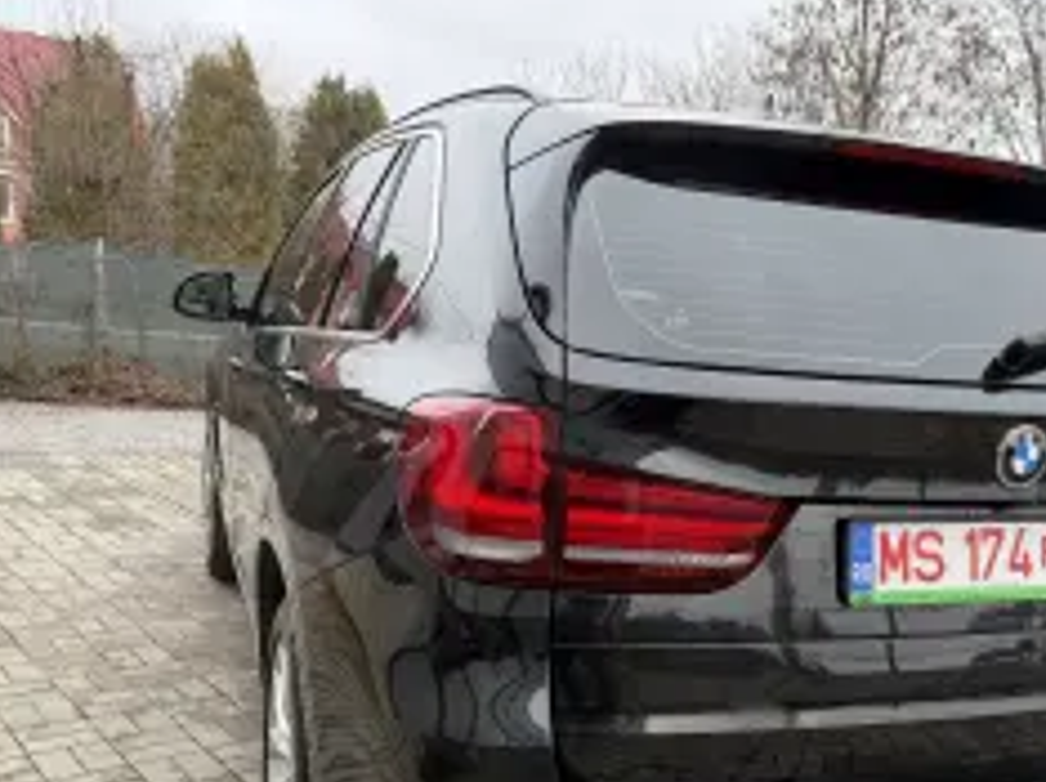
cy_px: 536
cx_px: 675
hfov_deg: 49.5
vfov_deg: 38.1
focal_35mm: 37
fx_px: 1117
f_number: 1.78
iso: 80
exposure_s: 1/215
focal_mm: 6.76
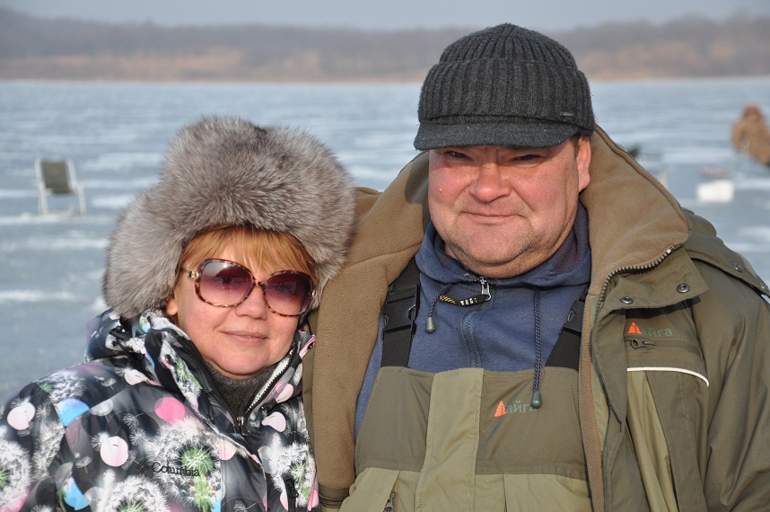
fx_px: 2403
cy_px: 256
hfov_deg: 18.2
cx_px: 385
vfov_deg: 12.1
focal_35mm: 112
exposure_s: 1/250
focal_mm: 75
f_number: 5.3
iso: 400
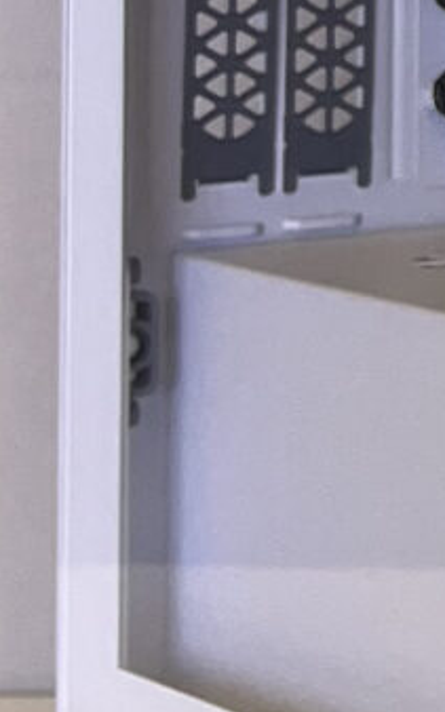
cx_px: 1500
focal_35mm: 209
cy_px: -360
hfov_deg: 5.7
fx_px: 4059
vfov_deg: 9.7
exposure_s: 1/100
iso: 50
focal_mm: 5.1
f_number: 1.6
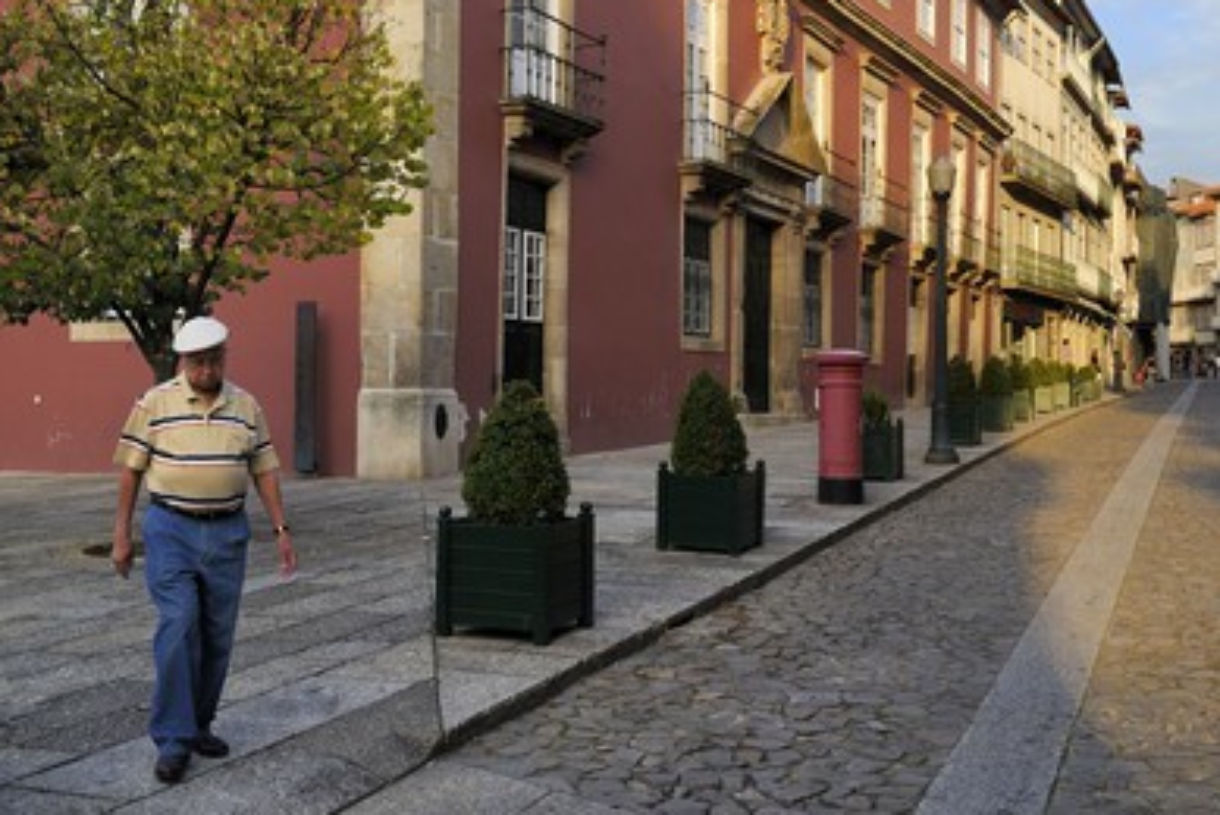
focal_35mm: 41
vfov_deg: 32.7
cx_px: 655
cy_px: 379
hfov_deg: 47.3
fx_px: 1390
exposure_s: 1/100
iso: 400
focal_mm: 38
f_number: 8
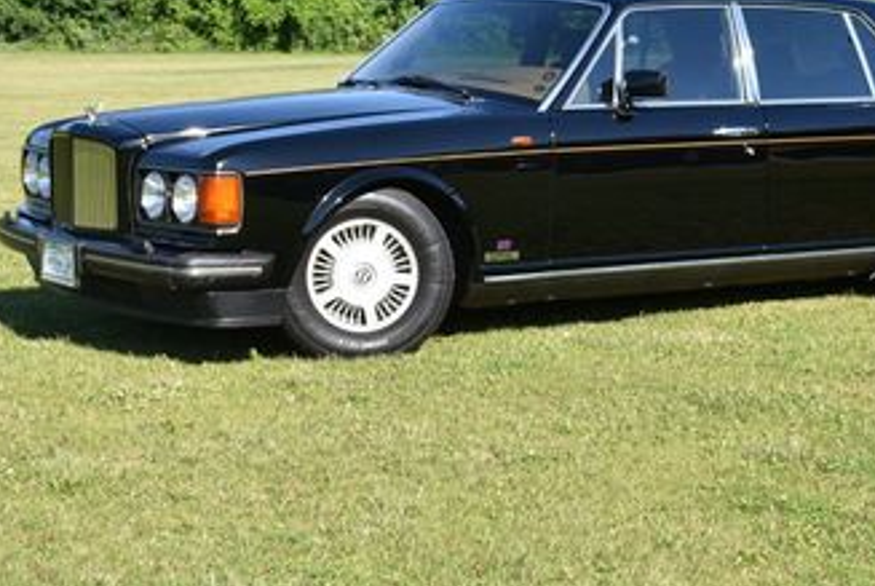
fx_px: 2288
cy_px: 110
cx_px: 527
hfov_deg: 21.6
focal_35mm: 94
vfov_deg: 14.5
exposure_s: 1/500
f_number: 8
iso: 250
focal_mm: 32
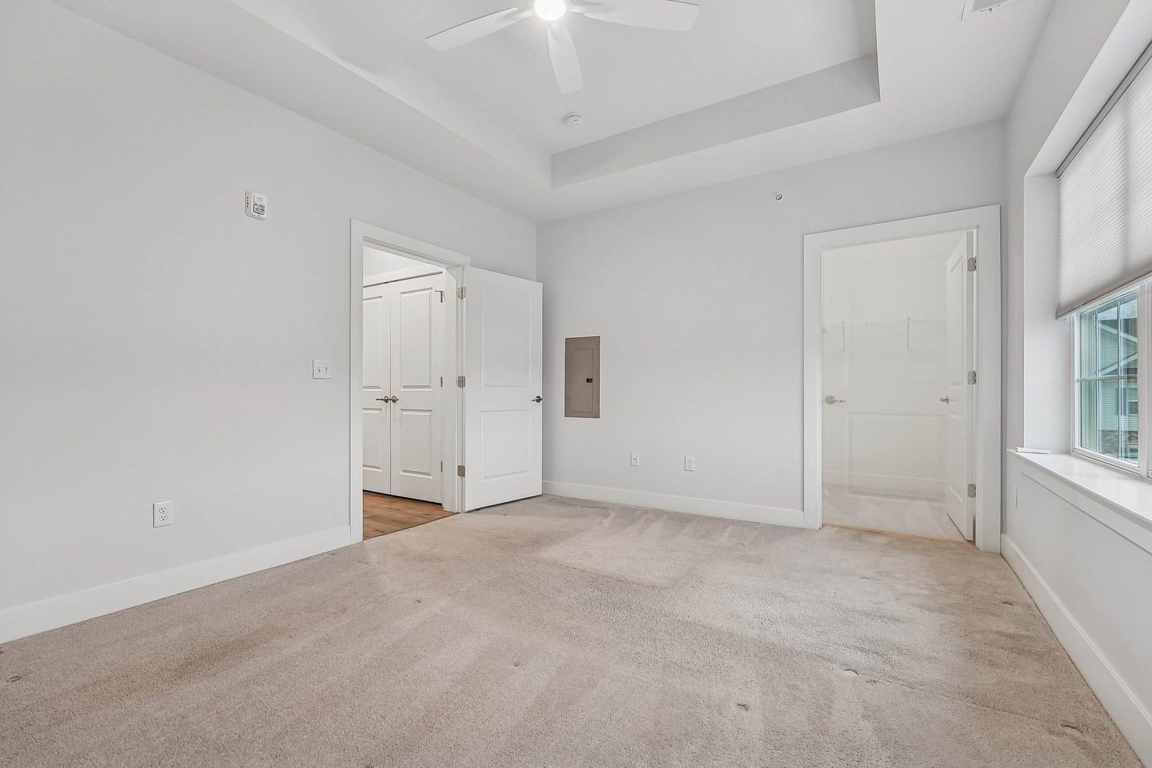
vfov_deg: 75.5
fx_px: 496
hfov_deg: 98.5
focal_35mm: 16
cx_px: 576
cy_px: 384
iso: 100
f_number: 7.1
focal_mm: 15.5
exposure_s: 1/4
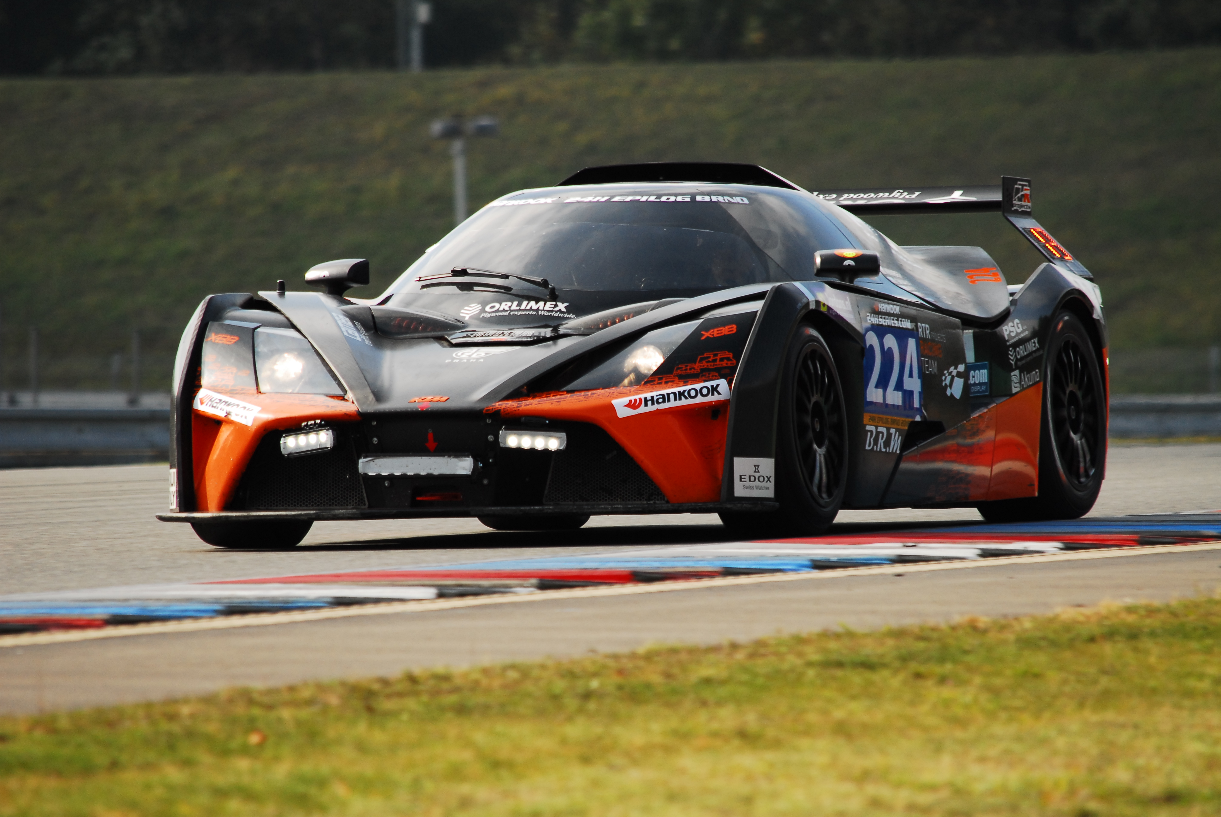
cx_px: 610
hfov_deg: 4.6
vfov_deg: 3.1
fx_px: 15281
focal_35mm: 450
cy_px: 408
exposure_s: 1/800
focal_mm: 300
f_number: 6.3
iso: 400
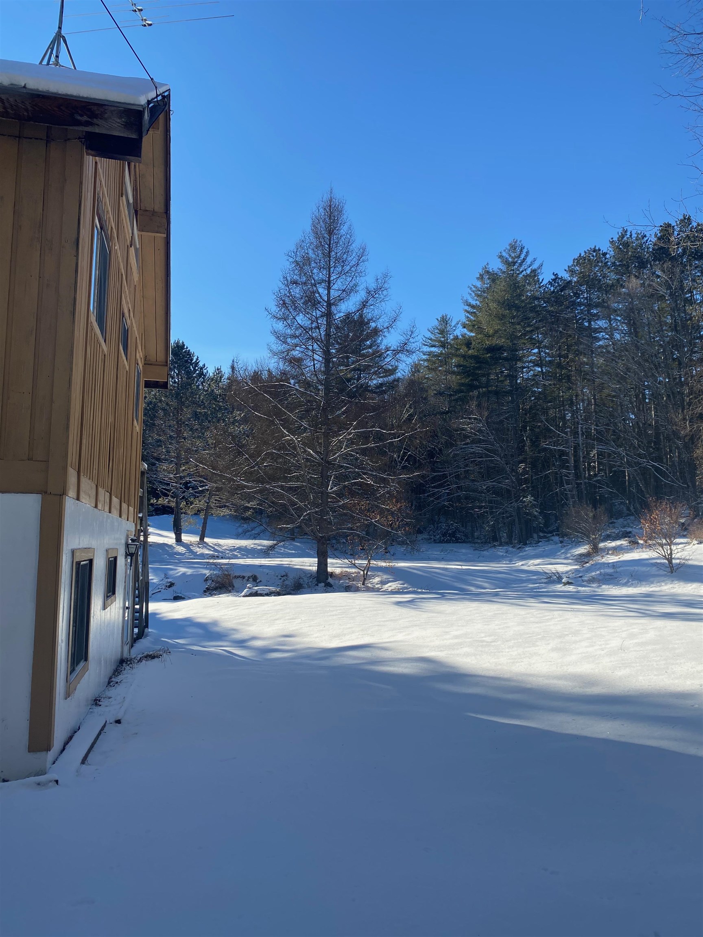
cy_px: 468
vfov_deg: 67.3
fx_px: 704
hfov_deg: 53.1
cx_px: 352
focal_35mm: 26
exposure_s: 1/2183
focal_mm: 4.25
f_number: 1.8
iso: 32
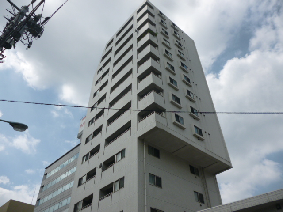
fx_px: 229
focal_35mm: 28
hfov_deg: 63.4
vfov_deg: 49.7
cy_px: 106
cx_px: 142
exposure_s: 1/200
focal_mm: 5
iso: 100
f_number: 9
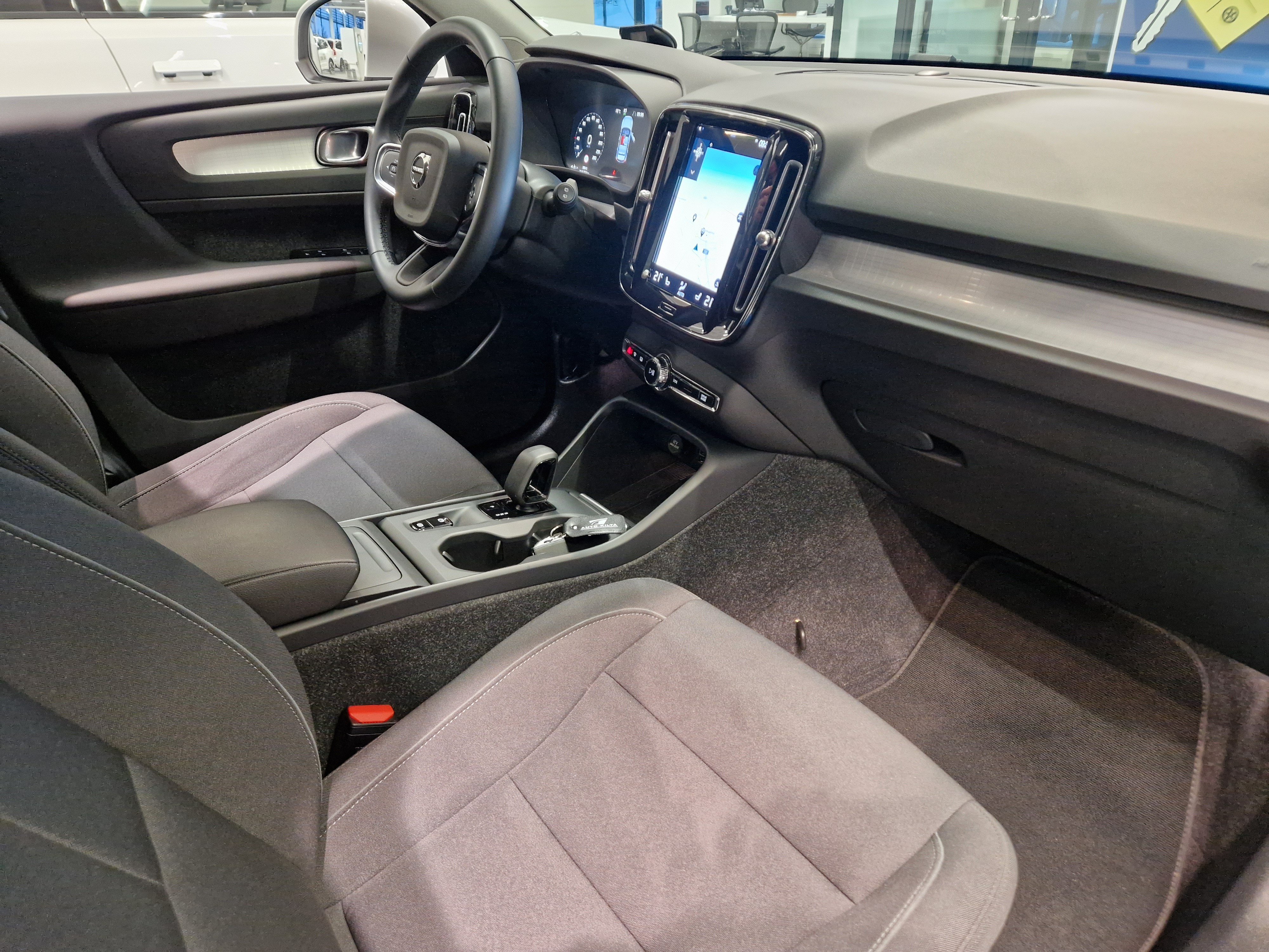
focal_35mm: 23
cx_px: 634
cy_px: 476
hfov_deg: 73.9
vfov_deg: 58.9
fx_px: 843
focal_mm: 5.4
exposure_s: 1/100
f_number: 1.8
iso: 640
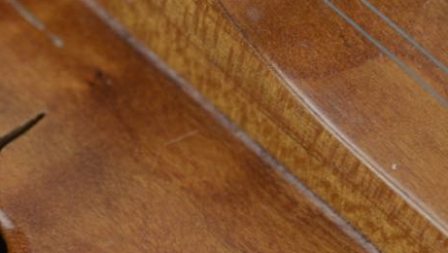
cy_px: 289
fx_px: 3102
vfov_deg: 4.7
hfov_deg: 8.2
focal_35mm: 261
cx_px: -104
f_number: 5.6
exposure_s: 1/125
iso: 640
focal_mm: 60
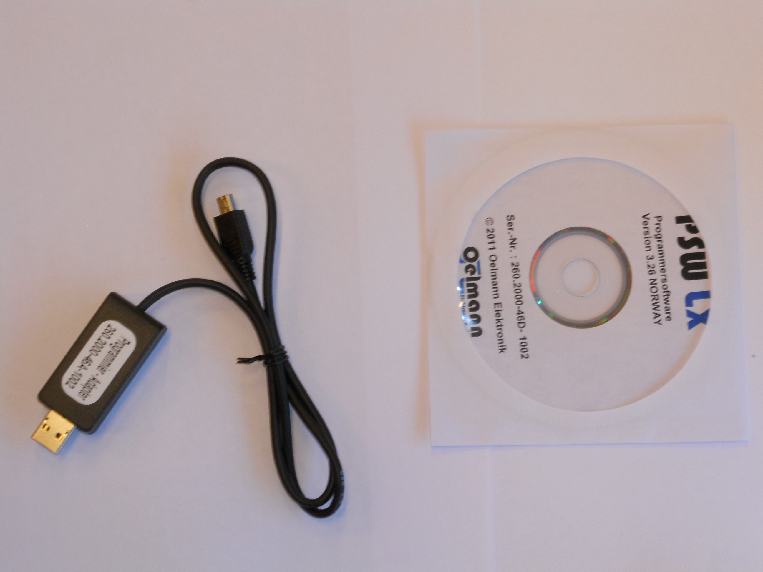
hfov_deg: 29.8
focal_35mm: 65
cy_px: 286
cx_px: 382
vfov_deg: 22.6
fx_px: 1433
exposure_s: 1/30
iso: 100
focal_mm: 11.7
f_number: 5.3
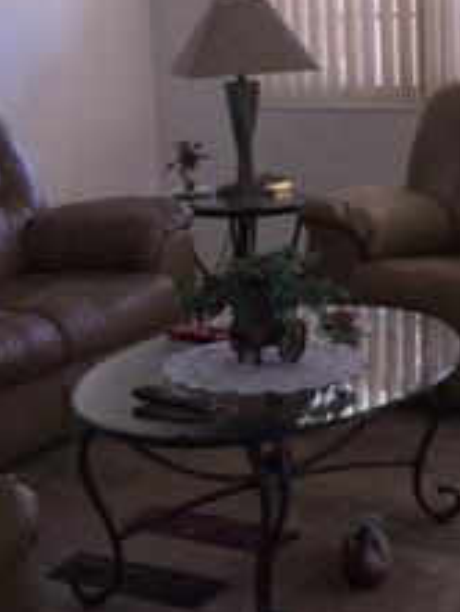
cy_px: 252
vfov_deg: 23.2
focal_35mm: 84
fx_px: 1487
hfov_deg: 17.5
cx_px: 127
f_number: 2.2
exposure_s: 1/30
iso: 40
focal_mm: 4.15
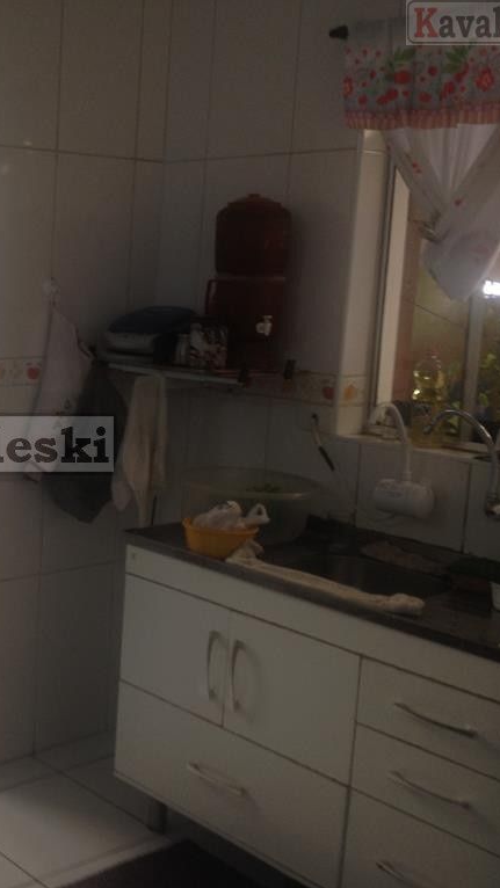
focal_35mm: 51
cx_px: -14
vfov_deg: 40.6
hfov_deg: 22.5
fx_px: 1202
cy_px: 444
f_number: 2.4
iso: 50
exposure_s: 1/30
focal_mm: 4.28
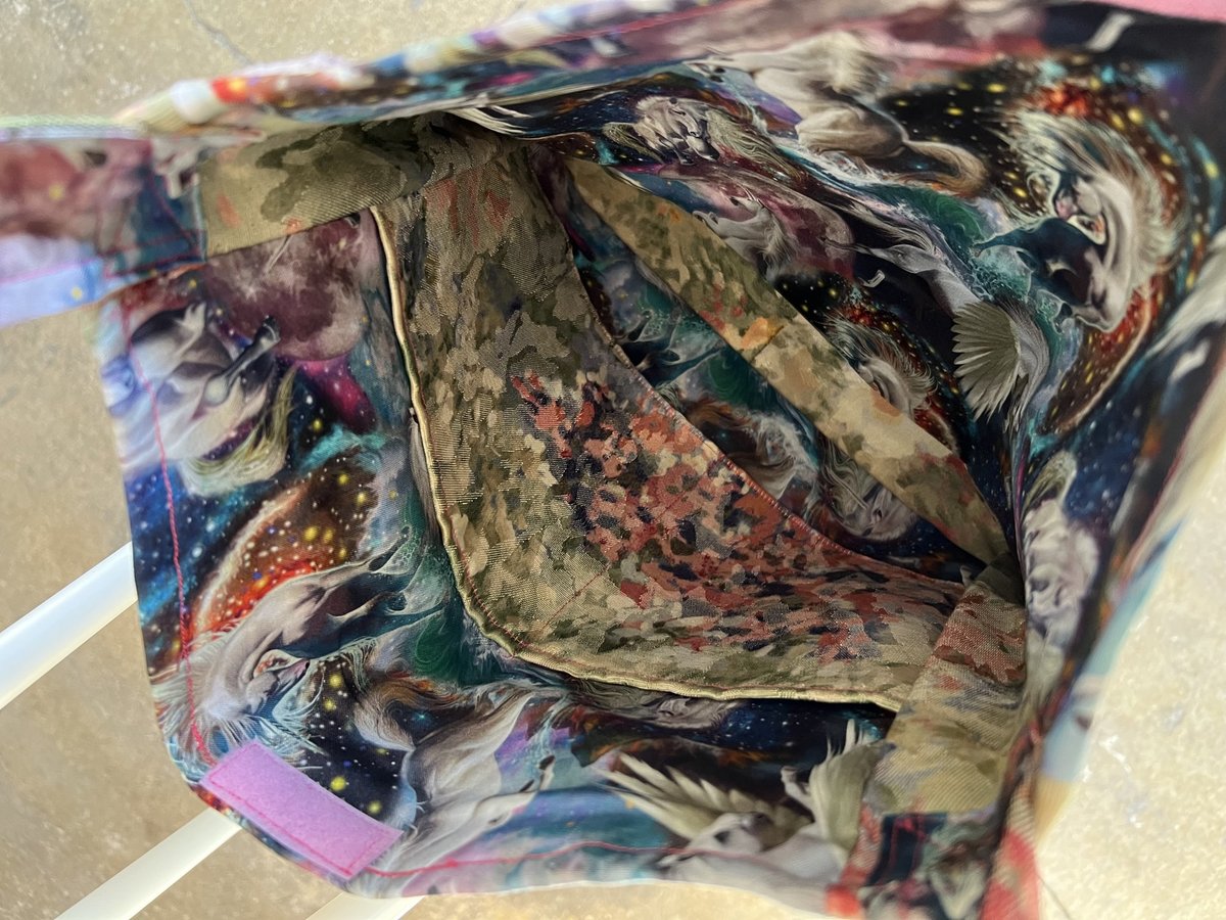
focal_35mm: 26
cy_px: 460
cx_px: 613
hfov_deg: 67.3
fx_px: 921
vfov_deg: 53.1
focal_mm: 5.7
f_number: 1.5
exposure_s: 1/60
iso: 400
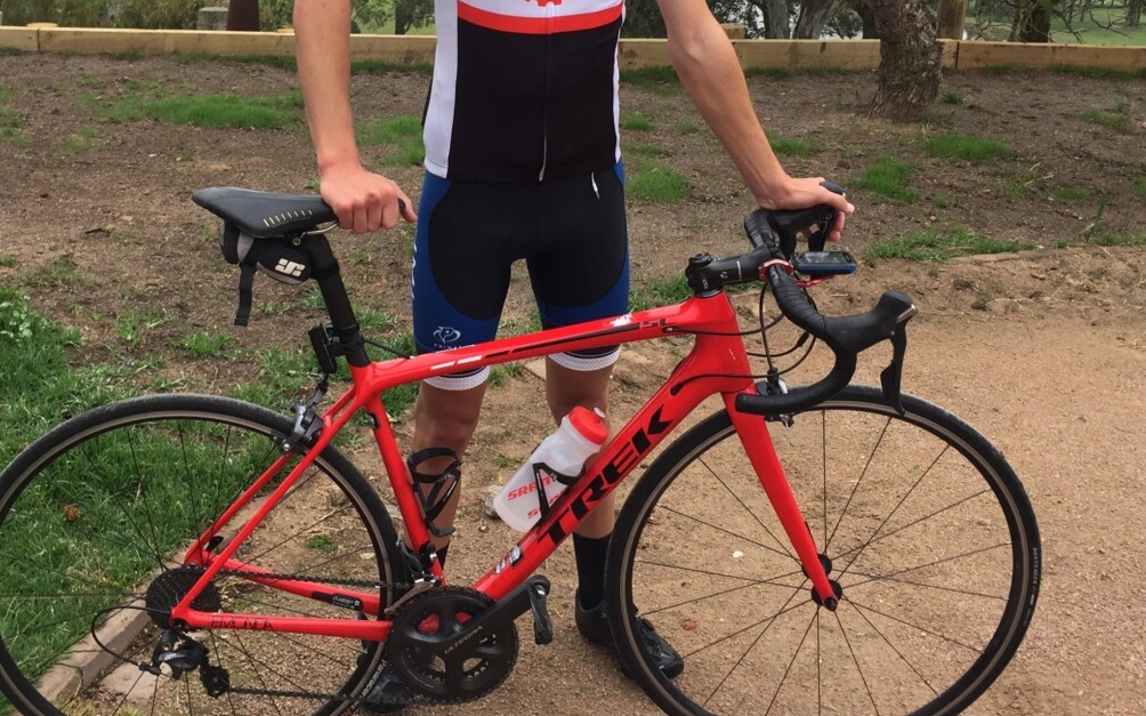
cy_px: 132
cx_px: 492
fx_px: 1530
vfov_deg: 25.8
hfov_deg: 41.0
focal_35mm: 49
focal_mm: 4.15
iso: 32
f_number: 2.2
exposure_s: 1/100
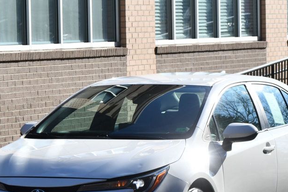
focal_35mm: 235
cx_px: 147
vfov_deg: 5.8
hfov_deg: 8.8
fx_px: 1879
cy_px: 128
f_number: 8
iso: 110
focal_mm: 95
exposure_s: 1/250
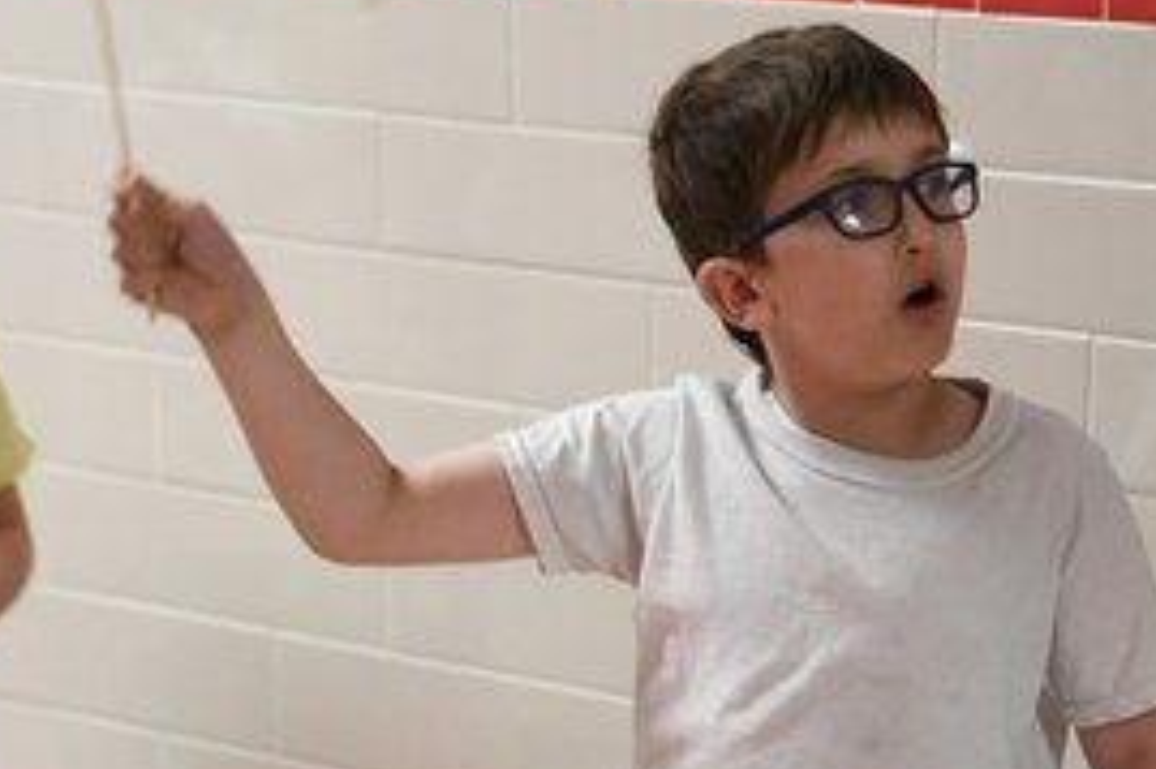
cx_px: 976
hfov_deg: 12.8
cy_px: 1132
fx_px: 5134
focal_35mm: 160
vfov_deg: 8.4
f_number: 3.2
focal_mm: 42
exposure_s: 1/200
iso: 3200
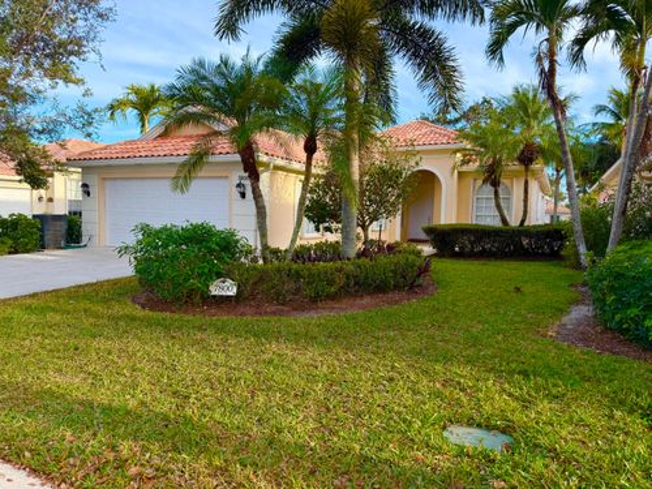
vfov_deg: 56.8
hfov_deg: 71.6
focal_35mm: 24
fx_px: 452
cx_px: 326
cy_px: 244
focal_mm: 6.76
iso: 100
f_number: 1.78
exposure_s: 1/1046
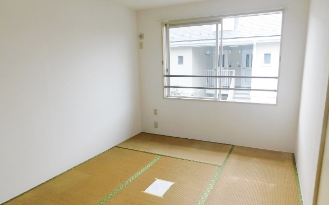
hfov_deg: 72.5
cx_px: 167
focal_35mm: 25
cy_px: 108
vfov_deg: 49.3
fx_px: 224
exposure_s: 1/80
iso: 125
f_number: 3
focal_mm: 4
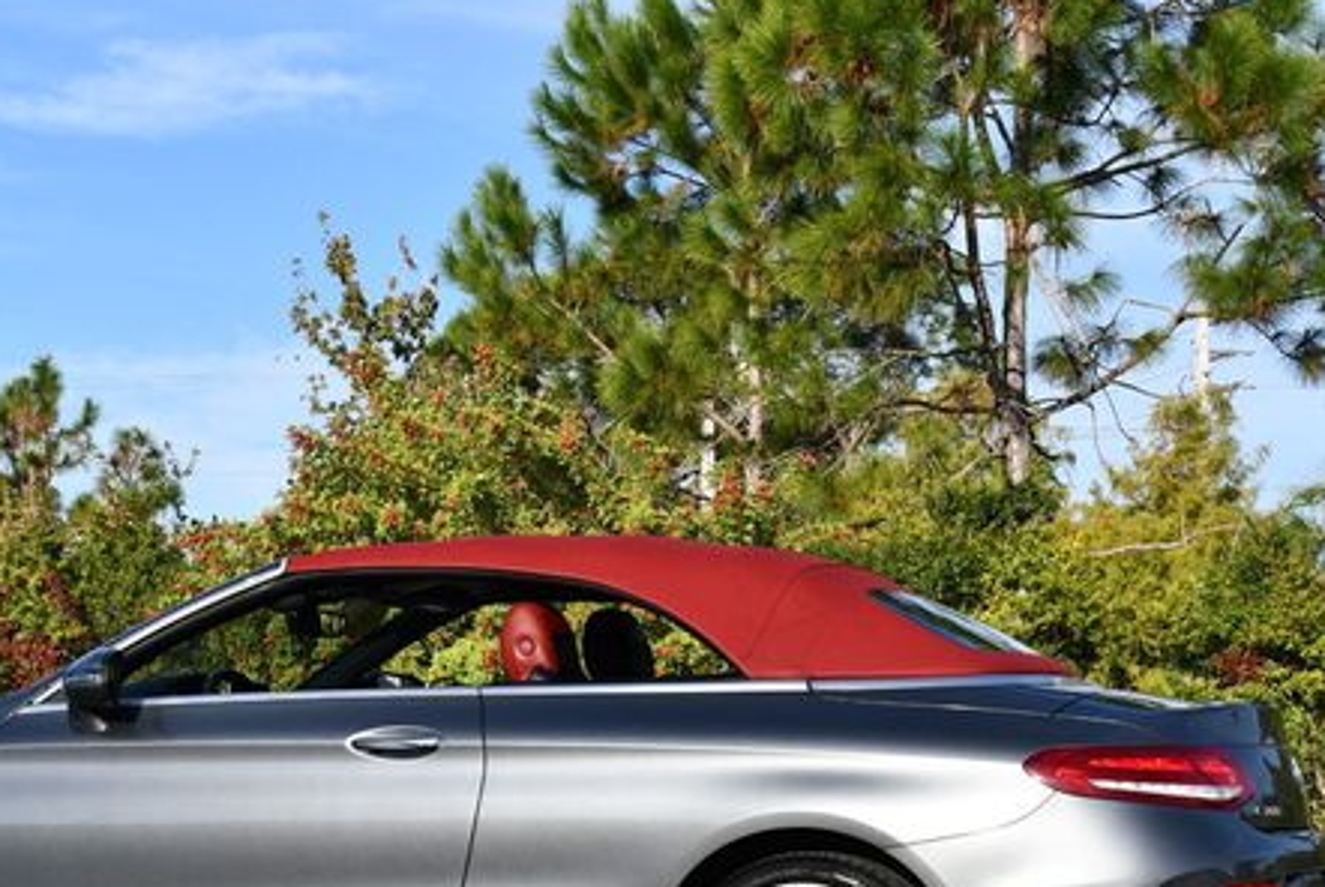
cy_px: 602
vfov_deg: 16.3
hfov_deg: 24.1
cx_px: 465
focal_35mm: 84
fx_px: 3096
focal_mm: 29
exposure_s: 1/320
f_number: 9
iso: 100
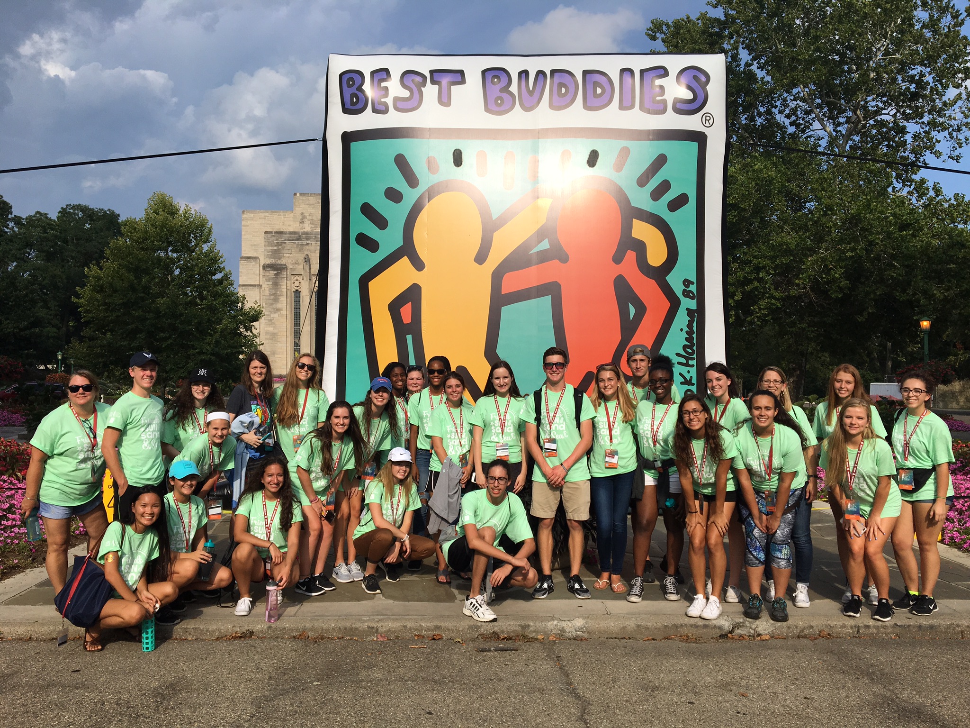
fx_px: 813
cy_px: 364
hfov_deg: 61.7
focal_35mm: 29
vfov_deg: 48.2
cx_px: 485
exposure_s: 1/2331
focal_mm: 4.15
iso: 25
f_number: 2.2
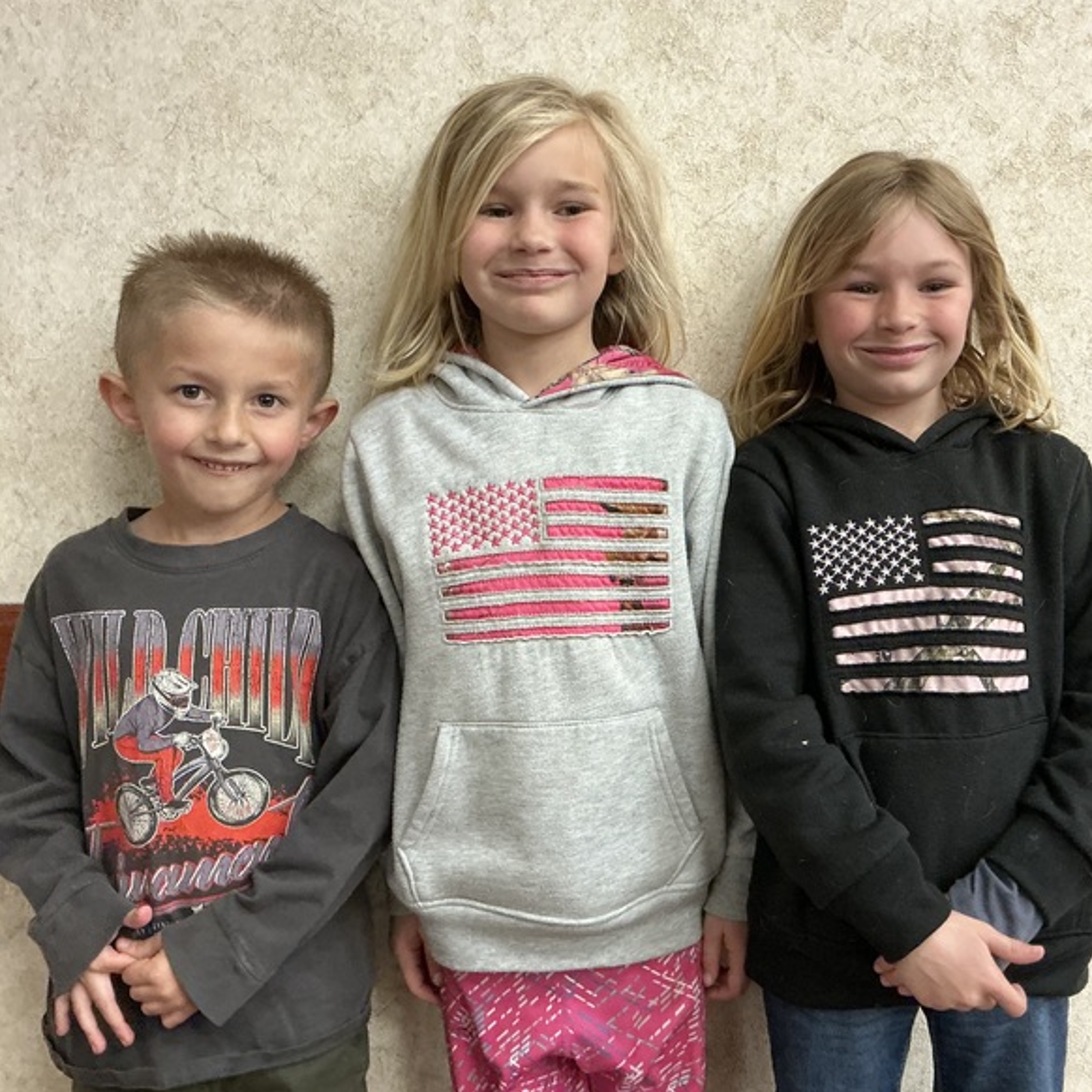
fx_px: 1213
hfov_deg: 48.3
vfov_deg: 48.4
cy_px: 533
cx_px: 630
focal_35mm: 34
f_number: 1.8
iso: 200
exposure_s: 1/60
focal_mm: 3
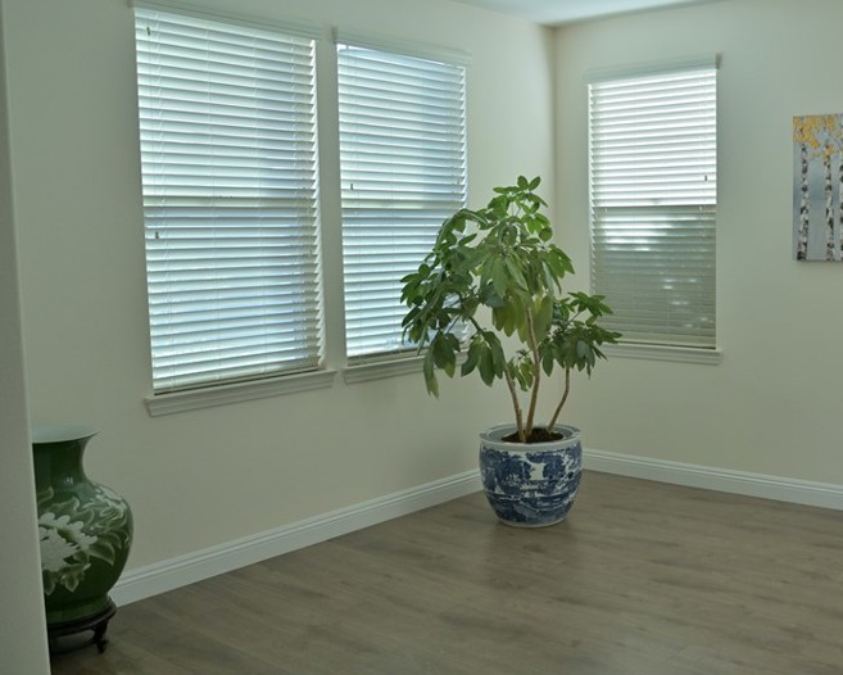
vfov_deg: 39.2
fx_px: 948
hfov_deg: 46.1
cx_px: 638
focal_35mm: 38
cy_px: 333
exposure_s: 1/1000
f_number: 2.8
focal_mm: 26
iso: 800
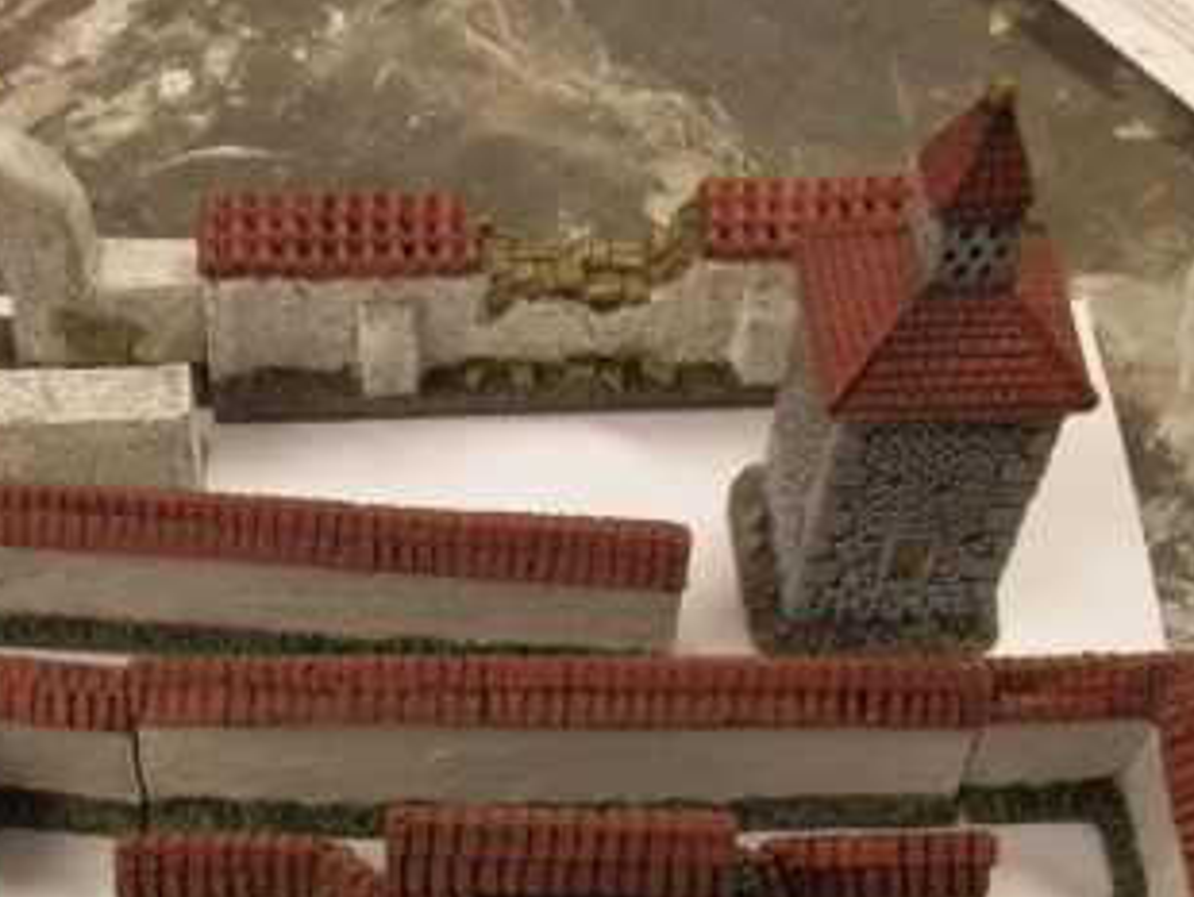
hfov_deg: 33.4
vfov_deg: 25.1
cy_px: 766
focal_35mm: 57
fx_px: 1968
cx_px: 389
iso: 400
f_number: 3.2
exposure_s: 1/30
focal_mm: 5.96
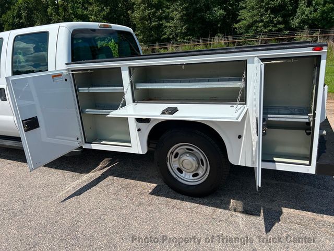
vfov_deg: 53.1
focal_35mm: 26
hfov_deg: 67.3
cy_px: 126
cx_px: 167
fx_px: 251
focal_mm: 5.7
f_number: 1.5
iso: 50
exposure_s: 1/5076
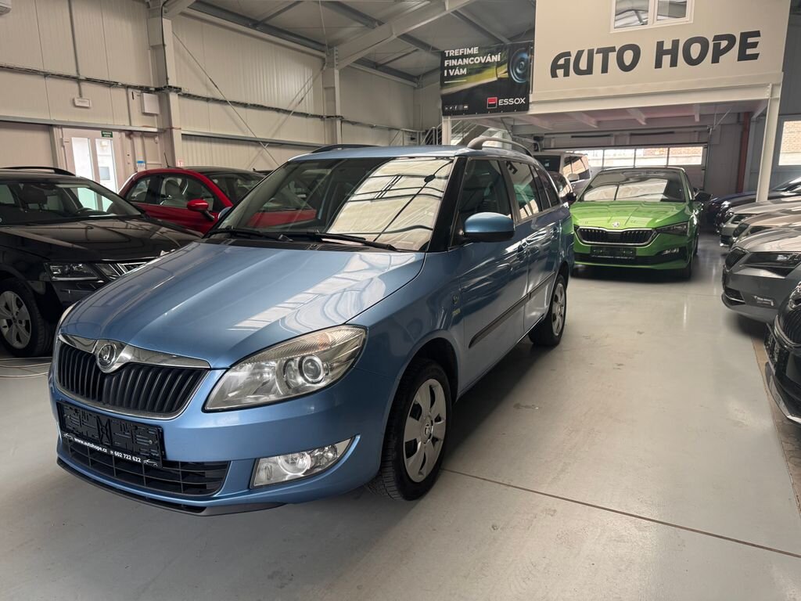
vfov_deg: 56.8
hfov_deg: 71.6
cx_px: 400
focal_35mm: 24
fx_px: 555
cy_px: 300
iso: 200
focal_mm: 6.76
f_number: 1.78
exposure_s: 1/121
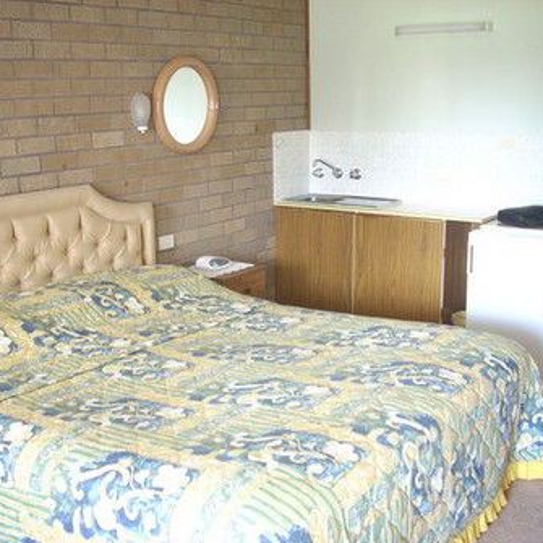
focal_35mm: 44
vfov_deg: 38.3
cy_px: 272
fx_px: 781
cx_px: 232
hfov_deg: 38.3
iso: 200
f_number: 2.8
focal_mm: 6.2
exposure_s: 1/8.4
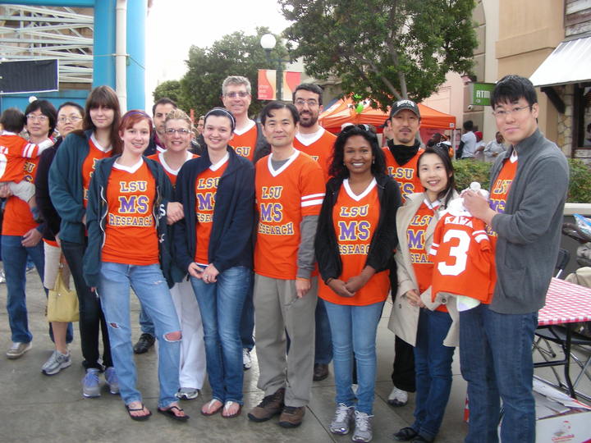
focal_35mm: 38
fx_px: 649
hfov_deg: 49.0
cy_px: 222
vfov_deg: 37.7
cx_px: 296
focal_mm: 6.3
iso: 66
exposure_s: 1/30
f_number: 3.5
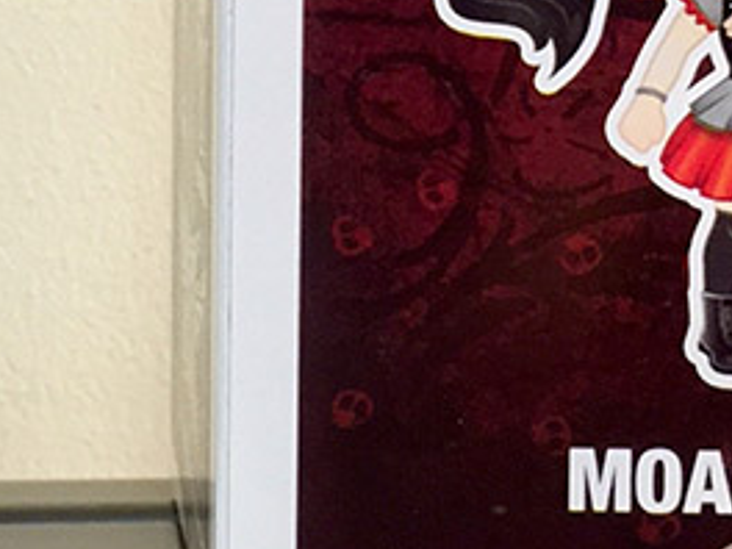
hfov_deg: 14.8
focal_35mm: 132
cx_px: 67
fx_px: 2791
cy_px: -125
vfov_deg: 11.0
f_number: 2.2
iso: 160
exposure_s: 1/30
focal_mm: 4.15
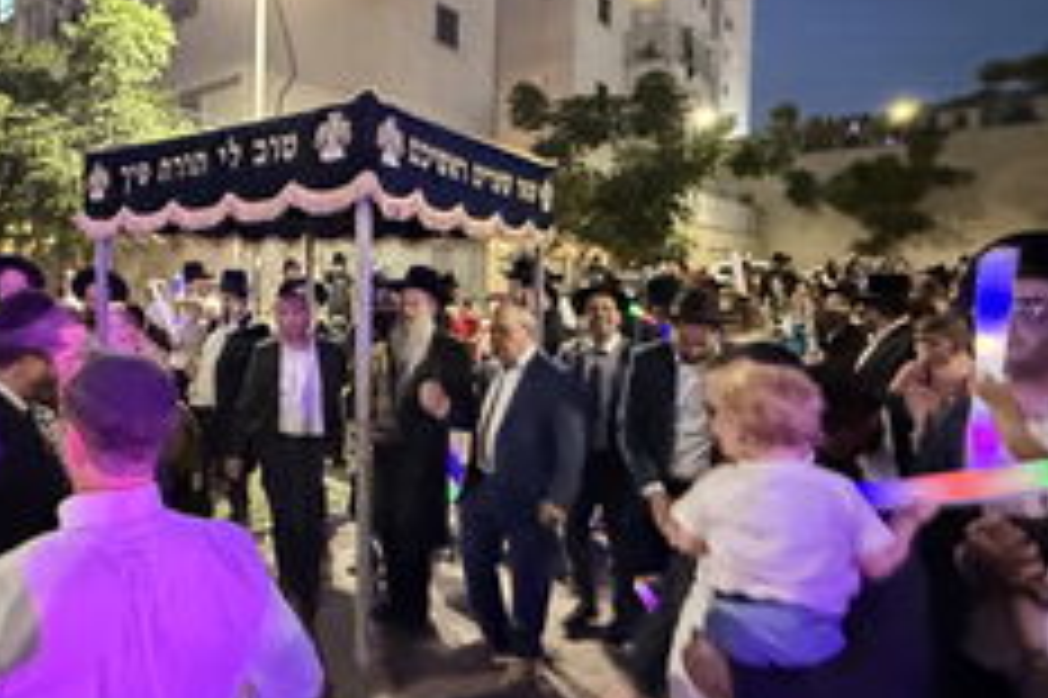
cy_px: 315
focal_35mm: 25
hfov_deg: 69.2
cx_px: 337
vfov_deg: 51.1
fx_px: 727
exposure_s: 1/25
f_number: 2.2
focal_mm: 2.22
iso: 1600
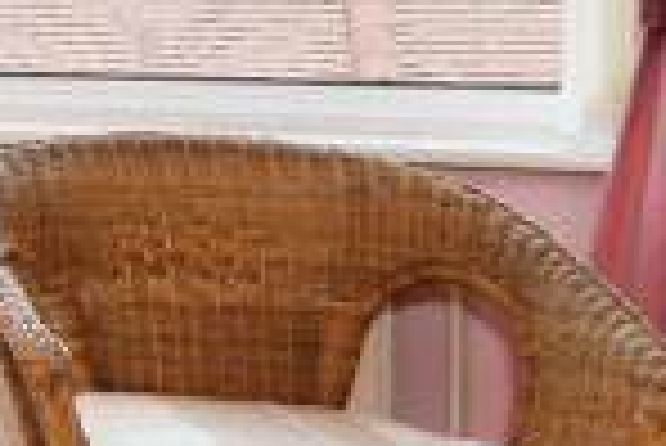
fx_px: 1926
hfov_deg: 11.8
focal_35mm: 104
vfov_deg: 13.1
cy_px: 20
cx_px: -1260
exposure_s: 1/60
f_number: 8
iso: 400
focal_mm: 10
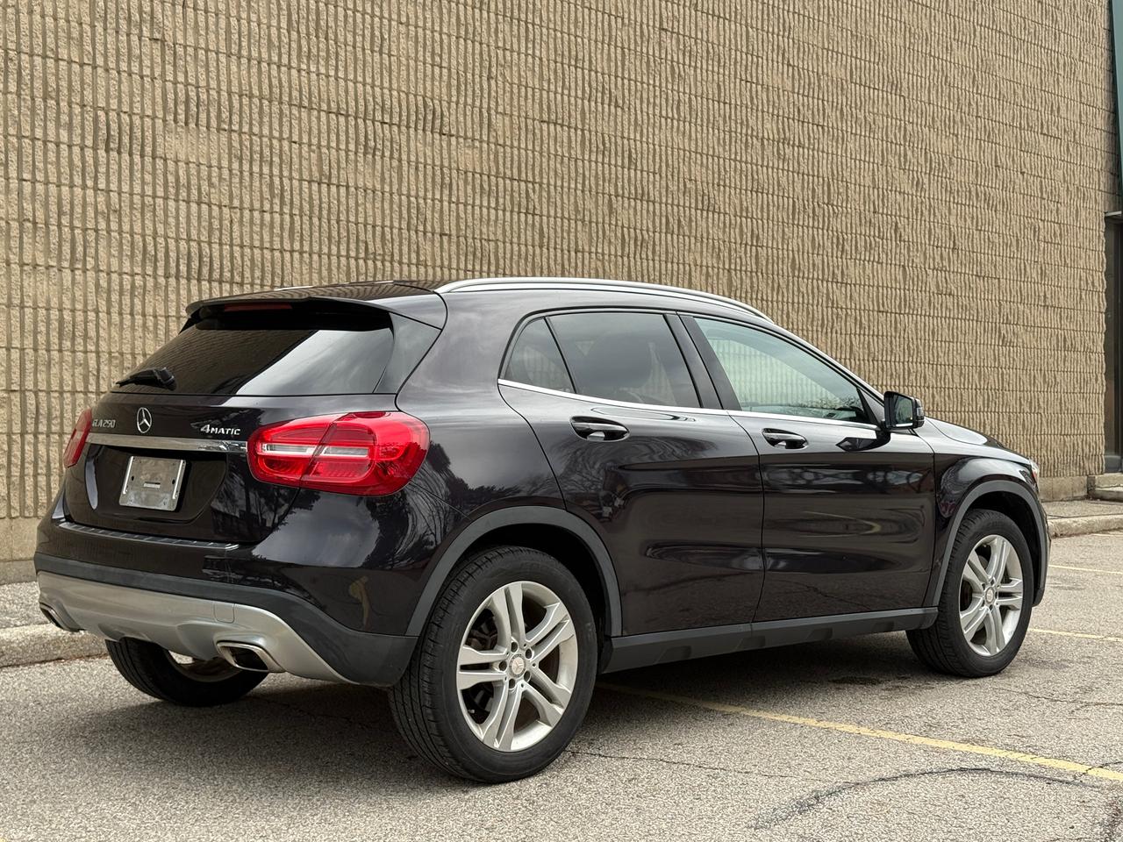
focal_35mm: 48
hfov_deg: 39.7
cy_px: 421
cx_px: 562
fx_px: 1557
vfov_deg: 30.3
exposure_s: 1/975
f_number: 1.78
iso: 80
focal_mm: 6.76
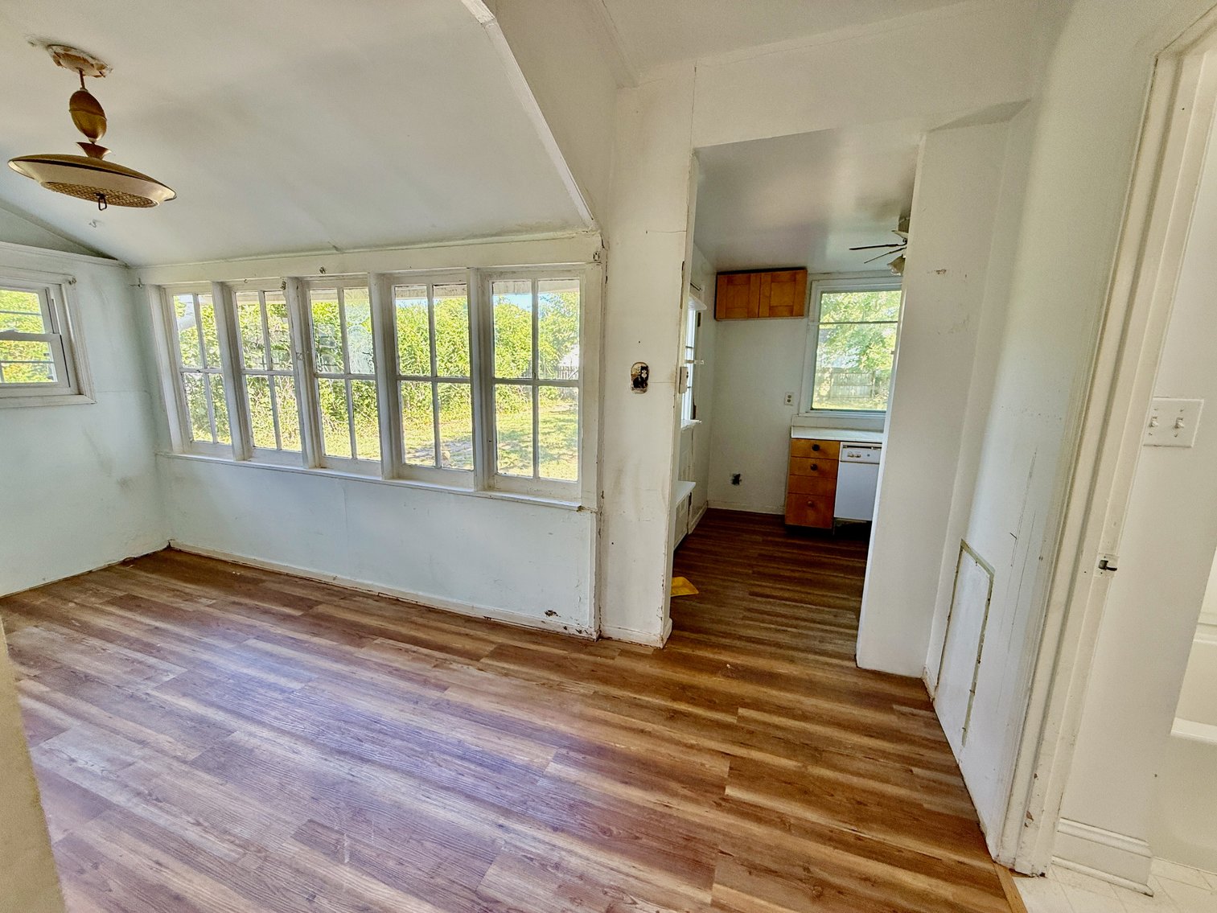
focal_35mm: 14
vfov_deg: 85.7
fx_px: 492
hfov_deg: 102.1
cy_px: 456
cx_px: 608
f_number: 2.2
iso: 100
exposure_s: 1/99
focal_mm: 2.22
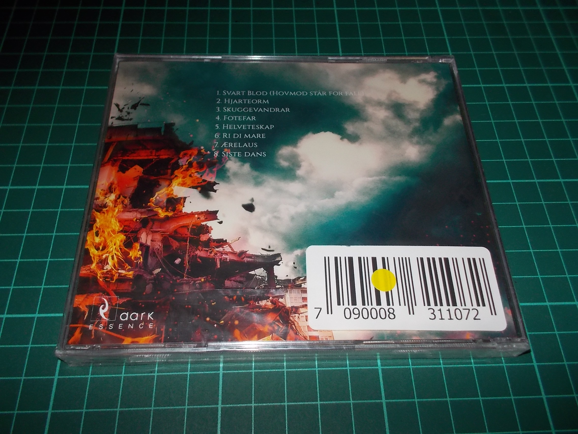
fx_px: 484
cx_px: 289
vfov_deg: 48.2
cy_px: 217
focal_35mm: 29
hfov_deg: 61.7
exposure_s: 1/30
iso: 200
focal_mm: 4.1
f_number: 3.3
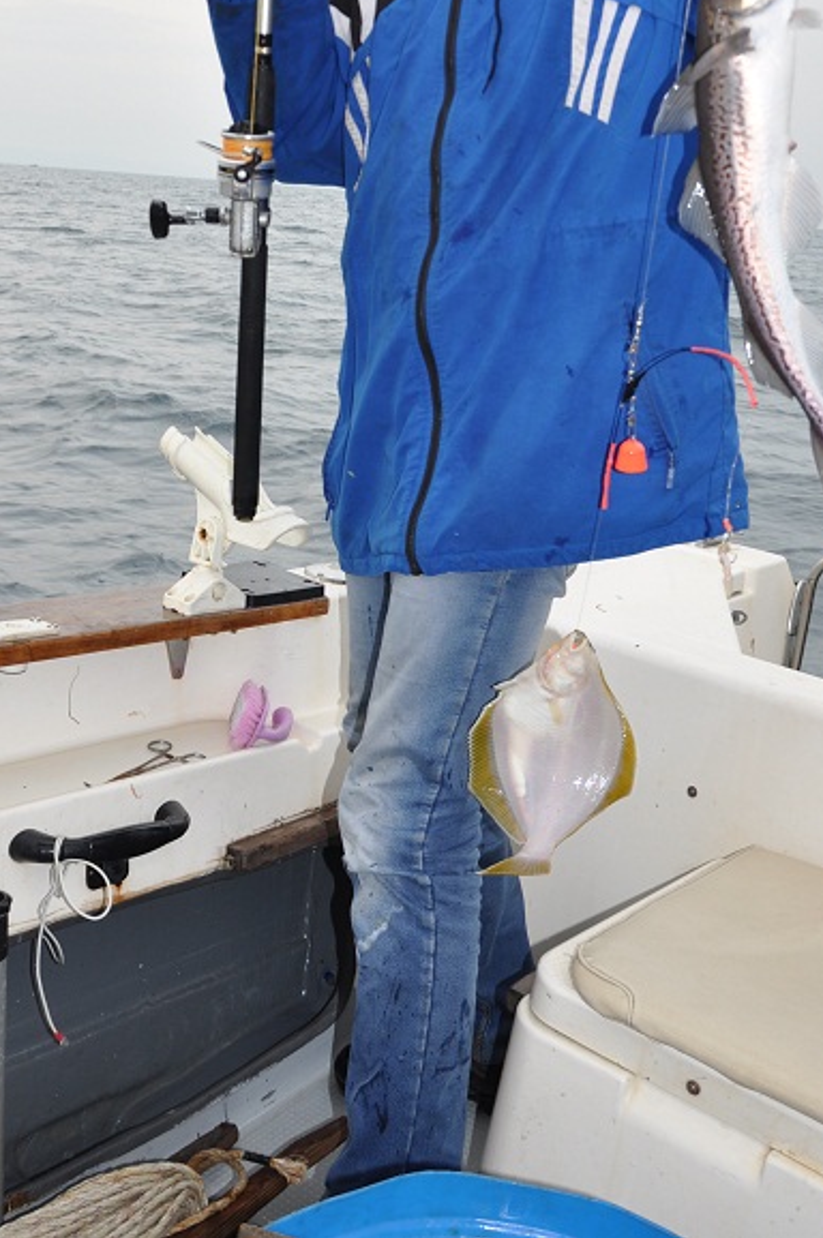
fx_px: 1607
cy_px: 321
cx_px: 403
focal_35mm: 47
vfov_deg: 41.0
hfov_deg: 28.7
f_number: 5
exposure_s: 1/200
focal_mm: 21
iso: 200
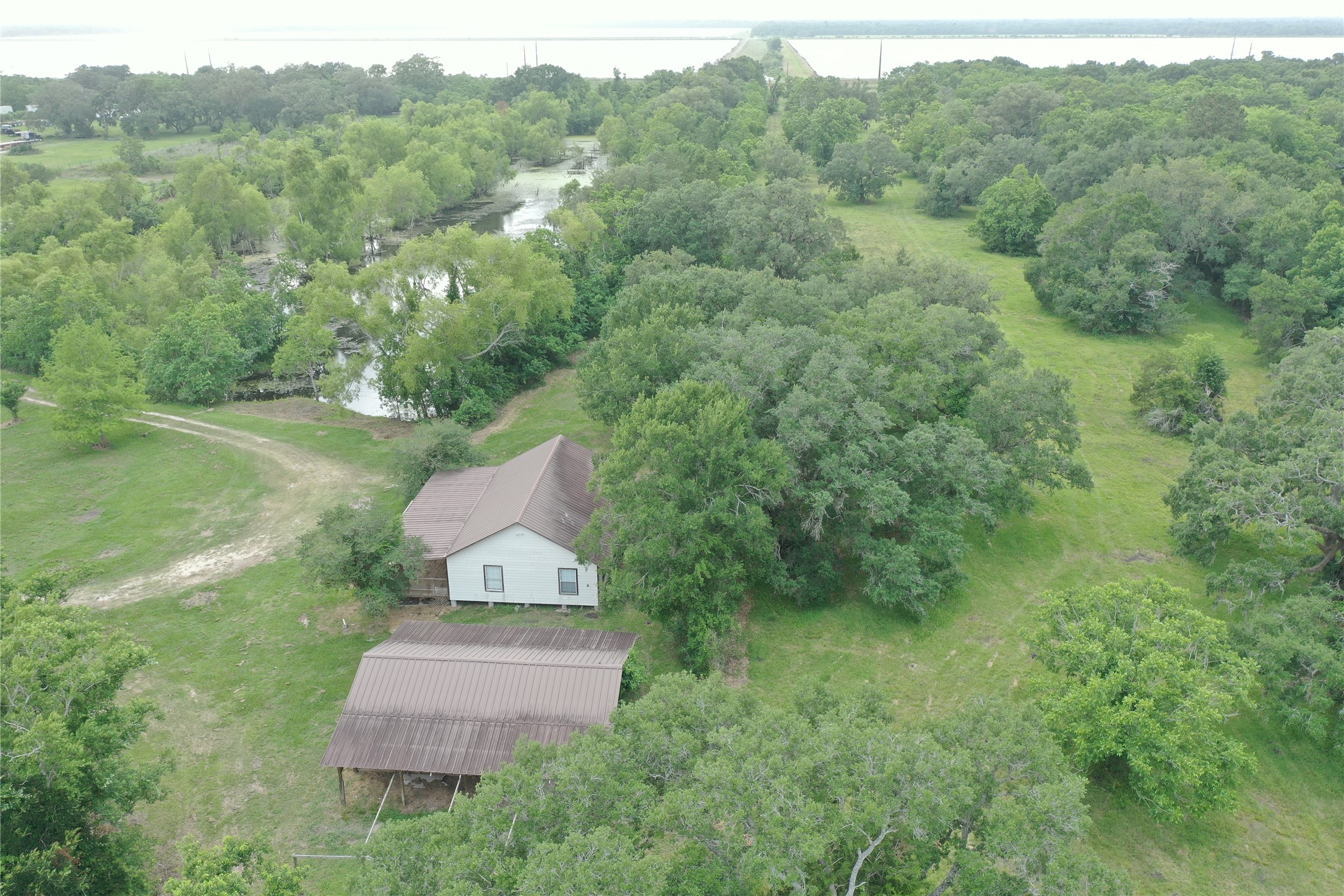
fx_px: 1045
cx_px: 672
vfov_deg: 46.4
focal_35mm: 28
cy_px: 448
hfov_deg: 65.5
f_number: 4
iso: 100
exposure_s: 1/100
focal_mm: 10.26
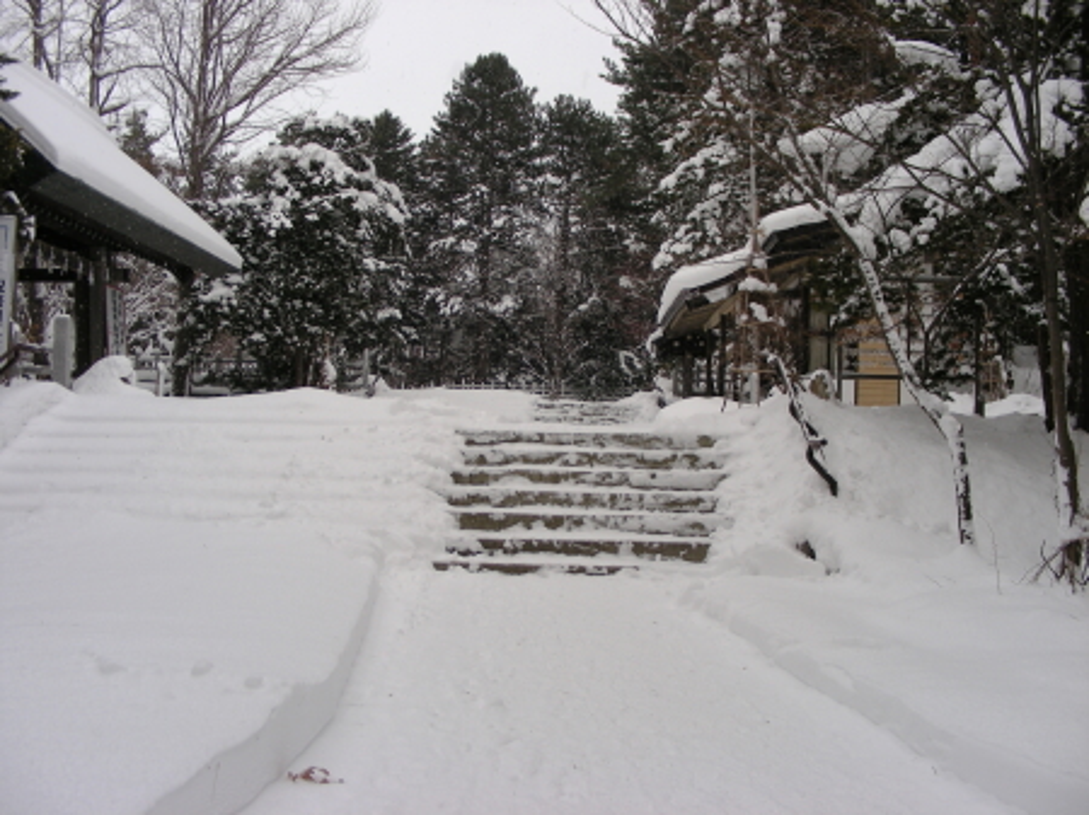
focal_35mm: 38
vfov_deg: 37.7
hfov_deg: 49.0
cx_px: 544
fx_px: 1195
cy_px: 408
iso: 50
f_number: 3.5
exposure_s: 1/110
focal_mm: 6.3
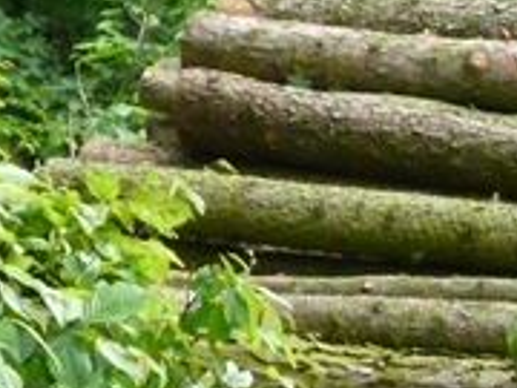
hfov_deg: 6.1
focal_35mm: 324
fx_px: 4839
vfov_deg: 4.6
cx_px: 20
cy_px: 437
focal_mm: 12
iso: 500
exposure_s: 1/200
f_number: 3.2
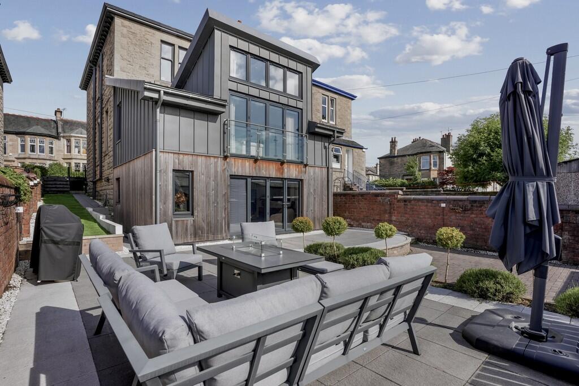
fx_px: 273
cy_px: 193
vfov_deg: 70.5
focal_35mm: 17
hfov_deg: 93.3
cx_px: 290
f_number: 8
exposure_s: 1/640
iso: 250
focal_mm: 17
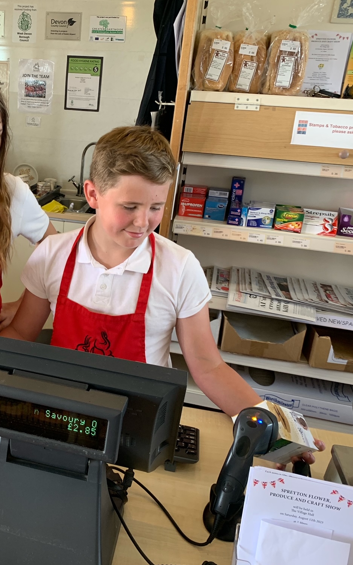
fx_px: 569
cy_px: 282
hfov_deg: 32.7
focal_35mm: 37
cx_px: 36
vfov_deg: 52.7
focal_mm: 4.25
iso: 100
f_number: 1.8
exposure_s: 1/50
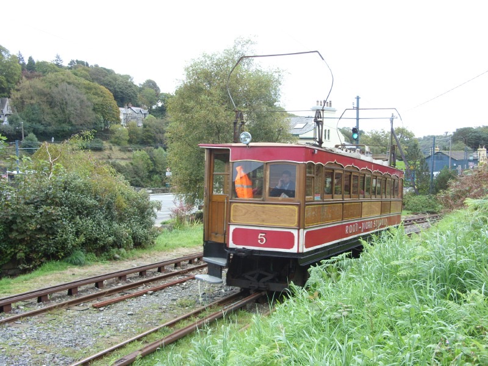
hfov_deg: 49.0
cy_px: 183
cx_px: 244
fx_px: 536
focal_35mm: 38
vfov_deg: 37.7
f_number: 2.8
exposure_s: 1/148
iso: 50
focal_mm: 6.3
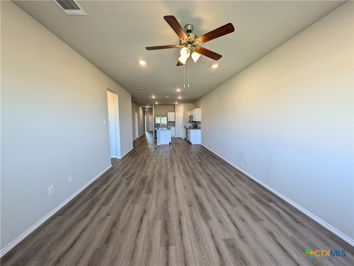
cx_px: 177
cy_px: 133
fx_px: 123
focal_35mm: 12
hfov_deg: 110.5
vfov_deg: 94.6
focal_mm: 2.23
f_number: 1.95
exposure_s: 1/120
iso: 82
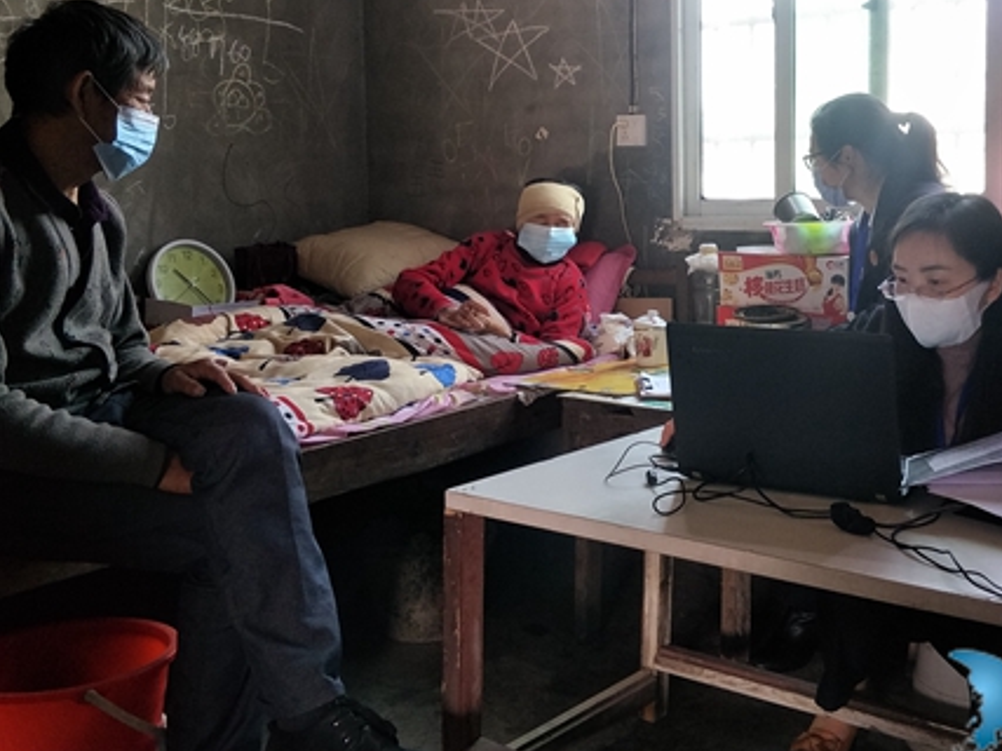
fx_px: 955
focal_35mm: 33
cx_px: 657
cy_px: 265
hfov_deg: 54.4
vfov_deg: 42.5
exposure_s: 1/50
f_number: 1.7
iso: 152
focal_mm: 3.79
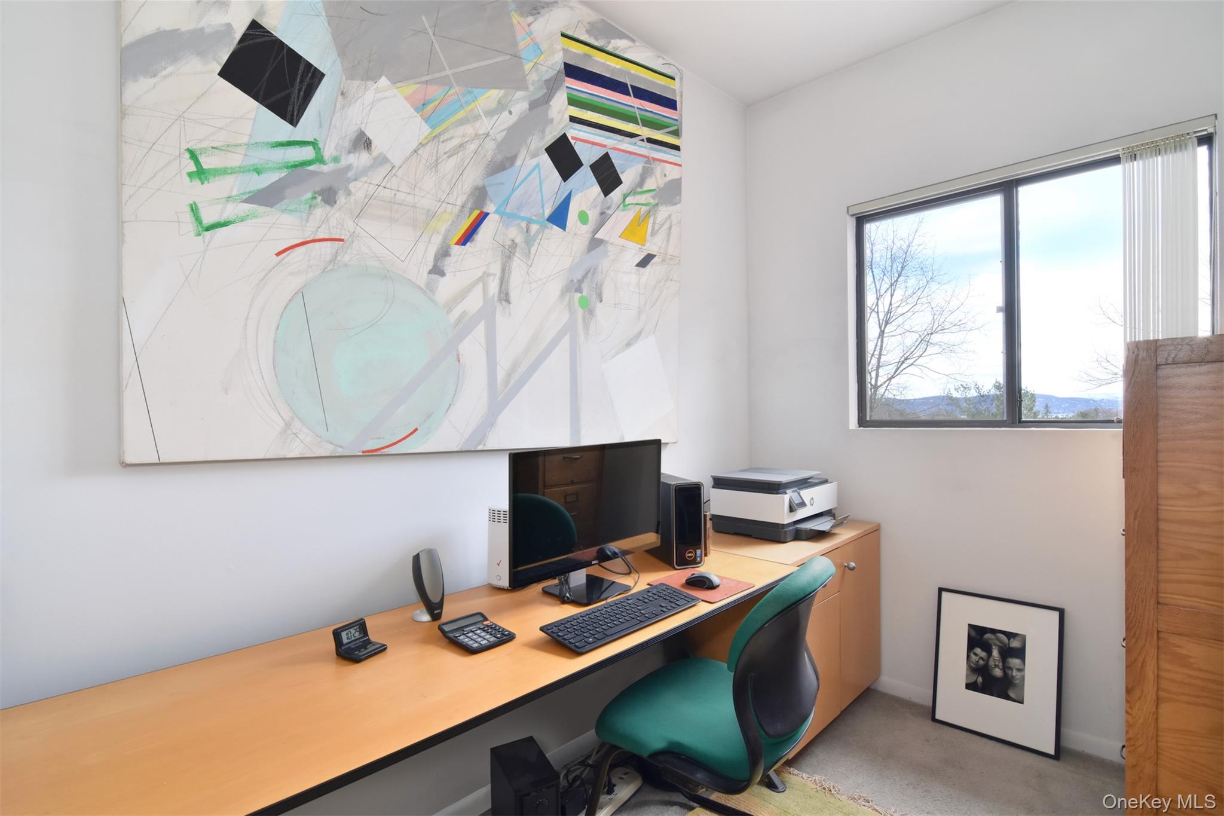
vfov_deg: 72.0
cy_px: 408
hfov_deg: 95.0
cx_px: 612
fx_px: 561
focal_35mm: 16
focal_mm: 11
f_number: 11
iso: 640
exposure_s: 1/200
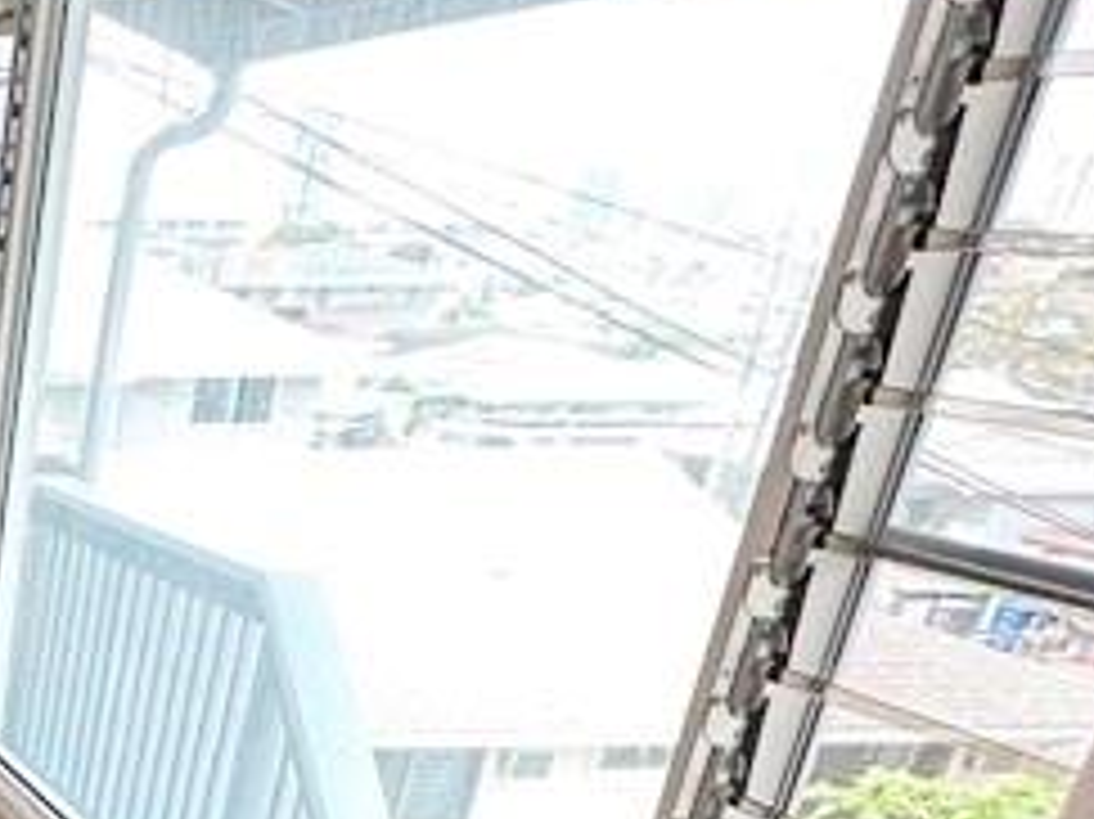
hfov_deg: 24.8
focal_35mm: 59
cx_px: -563
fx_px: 1864
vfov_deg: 21.0
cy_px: 1228
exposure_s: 1/120
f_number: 2.2
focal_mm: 2.22
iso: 125
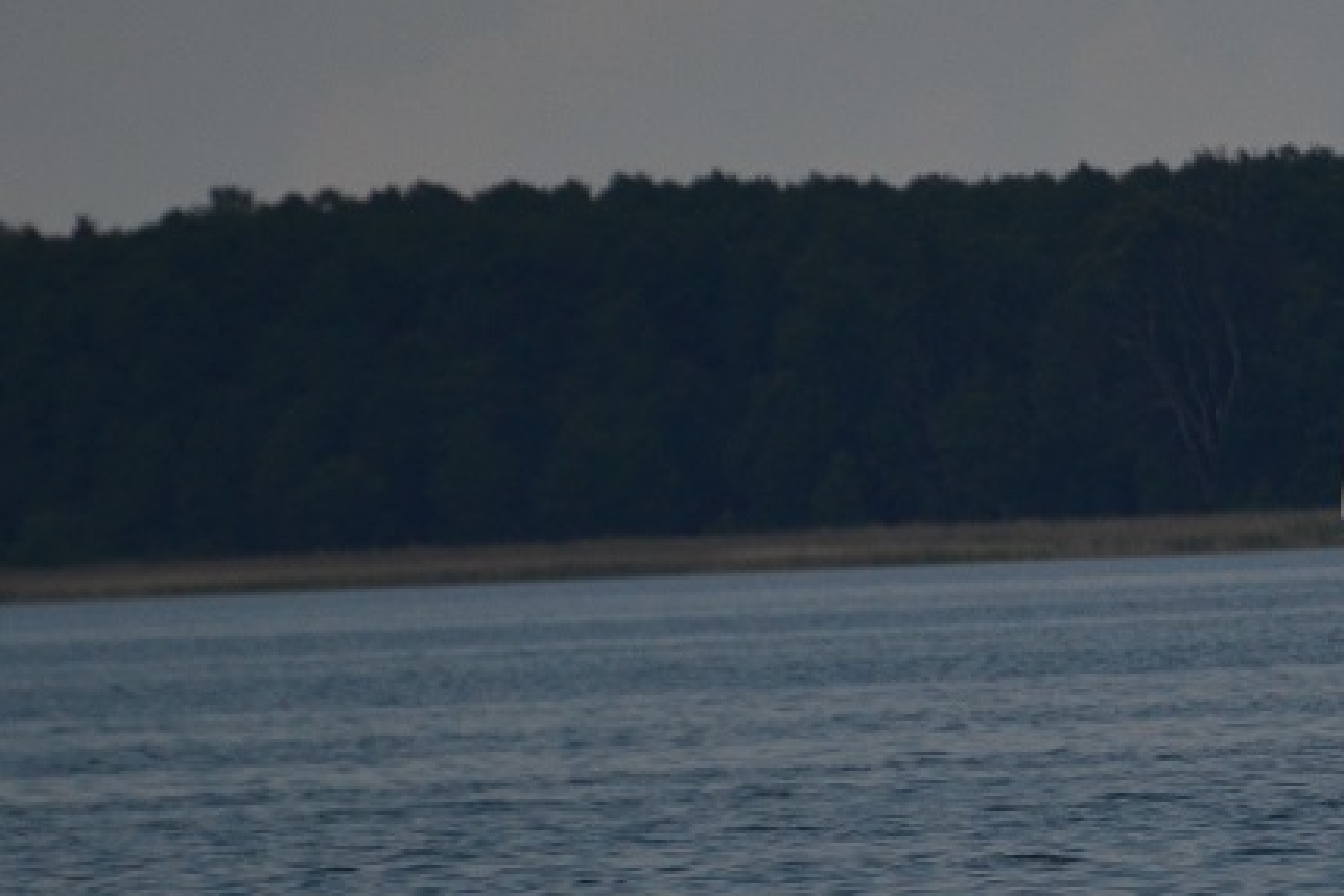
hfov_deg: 2.2
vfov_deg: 1.5
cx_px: 1433
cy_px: 471
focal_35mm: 942
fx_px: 35165
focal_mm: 270
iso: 560
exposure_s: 1/8000
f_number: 5.6
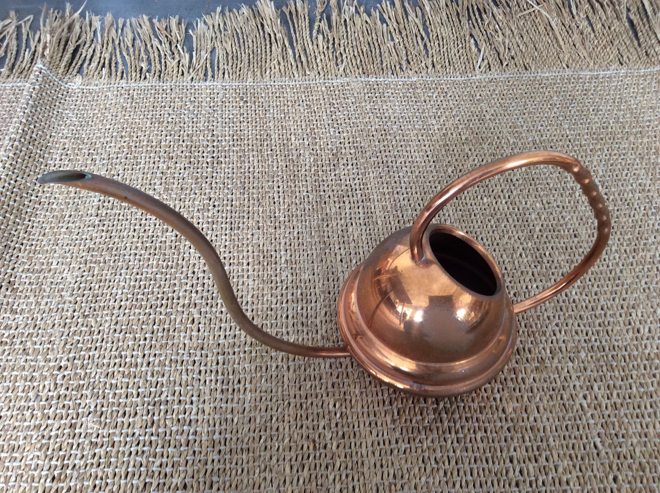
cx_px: 330
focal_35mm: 32
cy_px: 246
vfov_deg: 44.1
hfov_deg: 56.9
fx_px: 609
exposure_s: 1/25
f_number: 2.4
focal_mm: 3.3
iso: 64
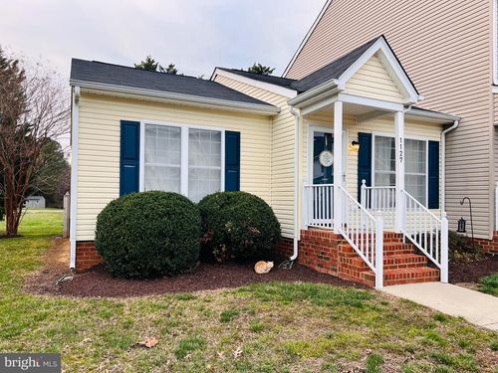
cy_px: 186
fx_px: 374
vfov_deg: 53.1
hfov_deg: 67.3
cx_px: 249
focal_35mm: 26
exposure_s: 1/1058
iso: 50
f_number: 1.5
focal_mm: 5.7
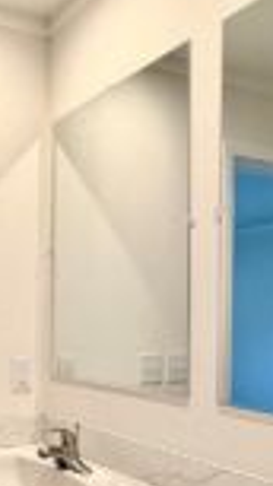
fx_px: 515
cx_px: -41
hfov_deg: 26.8
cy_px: 324
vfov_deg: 49.6
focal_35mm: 40
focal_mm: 2.22
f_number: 2.2
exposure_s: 1/120
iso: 200
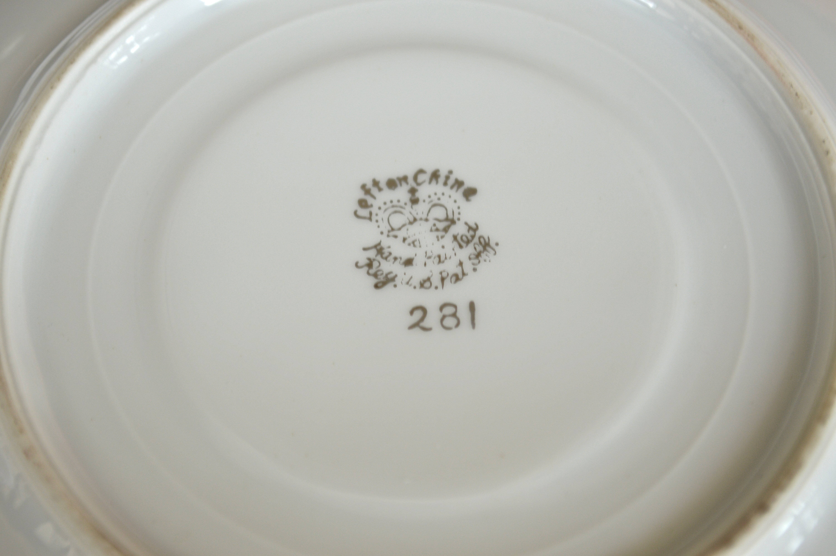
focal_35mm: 82
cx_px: 418
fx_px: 1914
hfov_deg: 24.6
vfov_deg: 16.5
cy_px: 278
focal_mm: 55
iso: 100
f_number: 5.6
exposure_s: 1/25
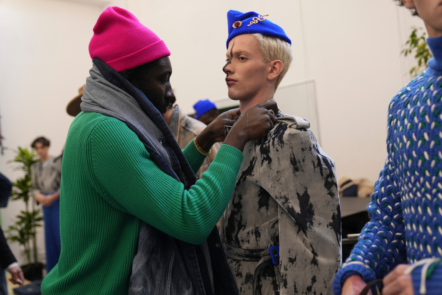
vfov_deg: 36.0
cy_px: 148
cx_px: 221
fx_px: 454
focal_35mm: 37
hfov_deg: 51.9
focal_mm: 37
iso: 1600
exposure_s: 1/160
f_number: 2.8
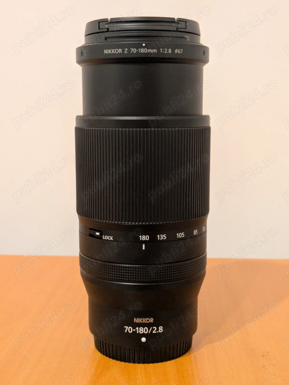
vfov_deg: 37.5
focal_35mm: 51
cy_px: 192
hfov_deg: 28.6
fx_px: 567
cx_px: 144
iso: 557
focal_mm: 5.43
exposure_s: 1/25
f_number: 1.89
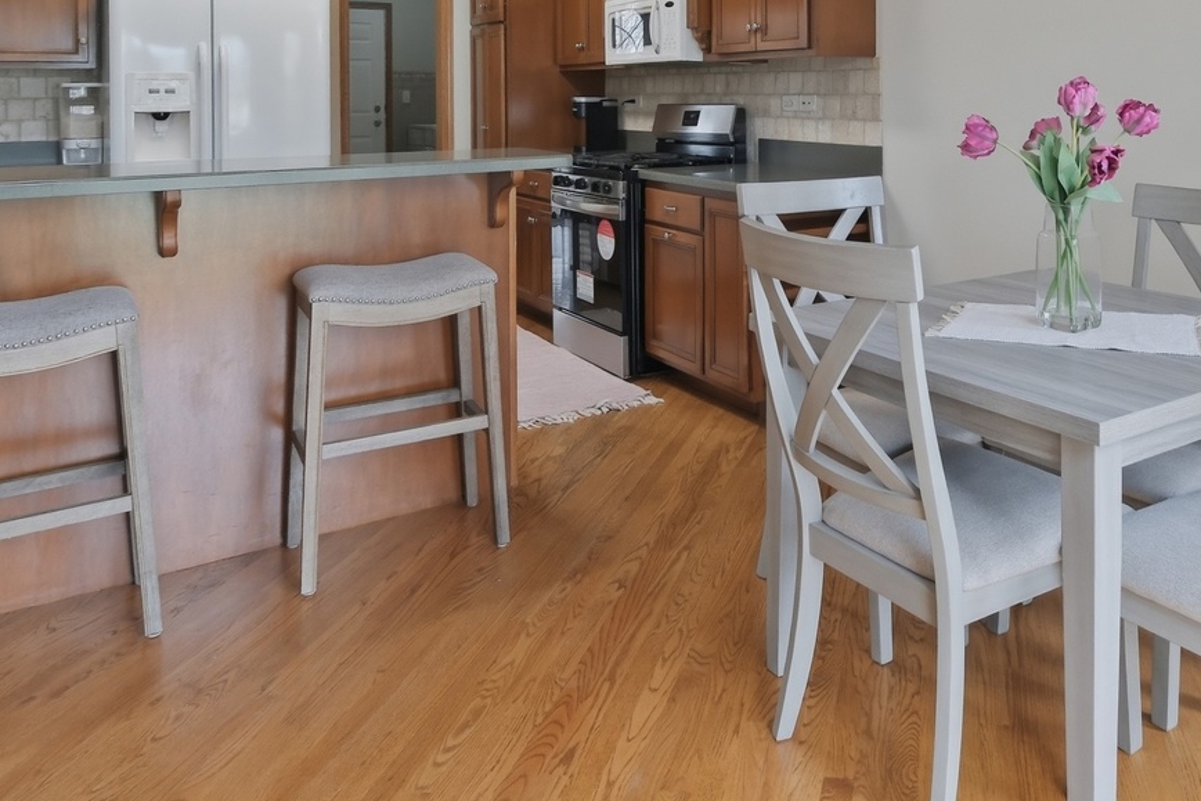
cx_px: 805
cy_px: 93
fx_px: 934
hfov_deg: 63.7
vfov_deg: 42.8
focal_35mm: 28
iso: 800
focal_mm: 10
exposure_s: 1/105
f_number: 7.1
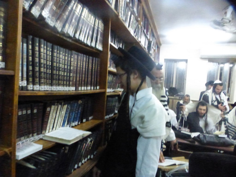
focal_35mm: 24
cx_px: 118
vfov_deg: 56.8
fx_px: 164
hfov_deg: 71.6
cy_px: 88
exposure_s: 1/60
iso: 3200
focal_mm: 4.3
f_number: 6.3
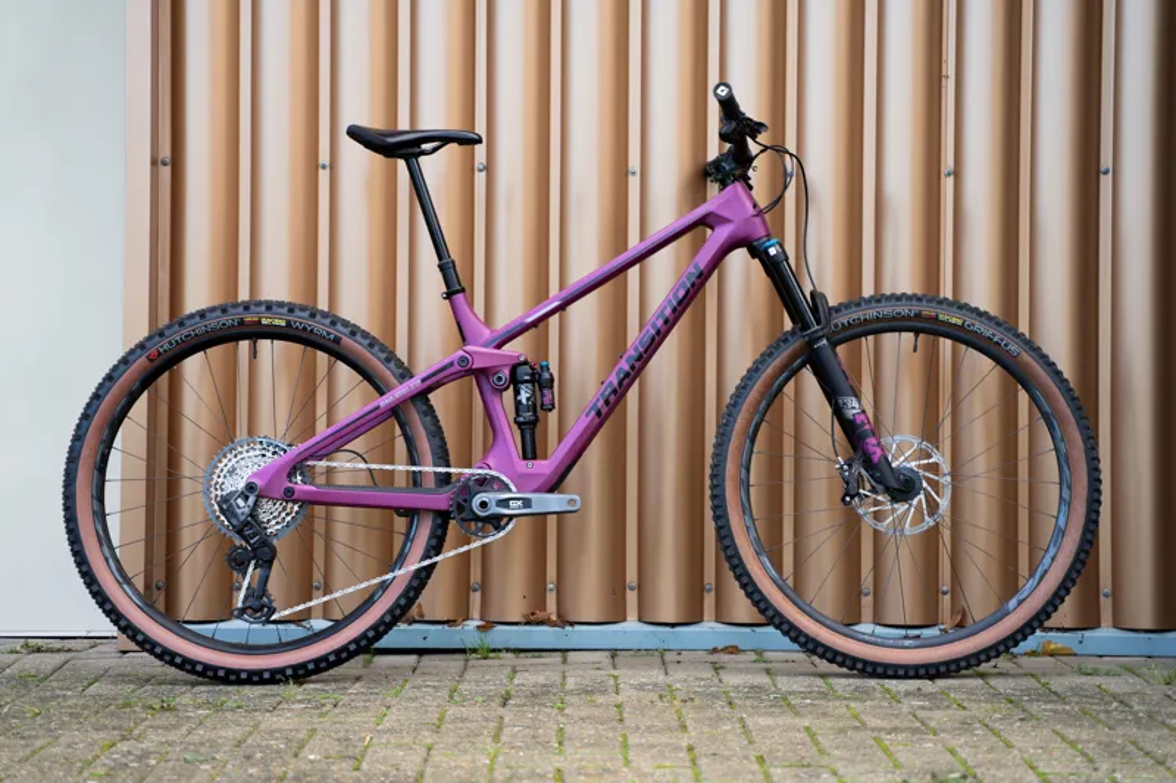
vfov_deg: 18.2
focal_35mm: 75
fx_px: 2449
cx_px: 588
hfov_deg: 27.0
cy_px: 392
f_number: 3.5
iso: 80
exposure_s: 1/60
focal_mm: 75
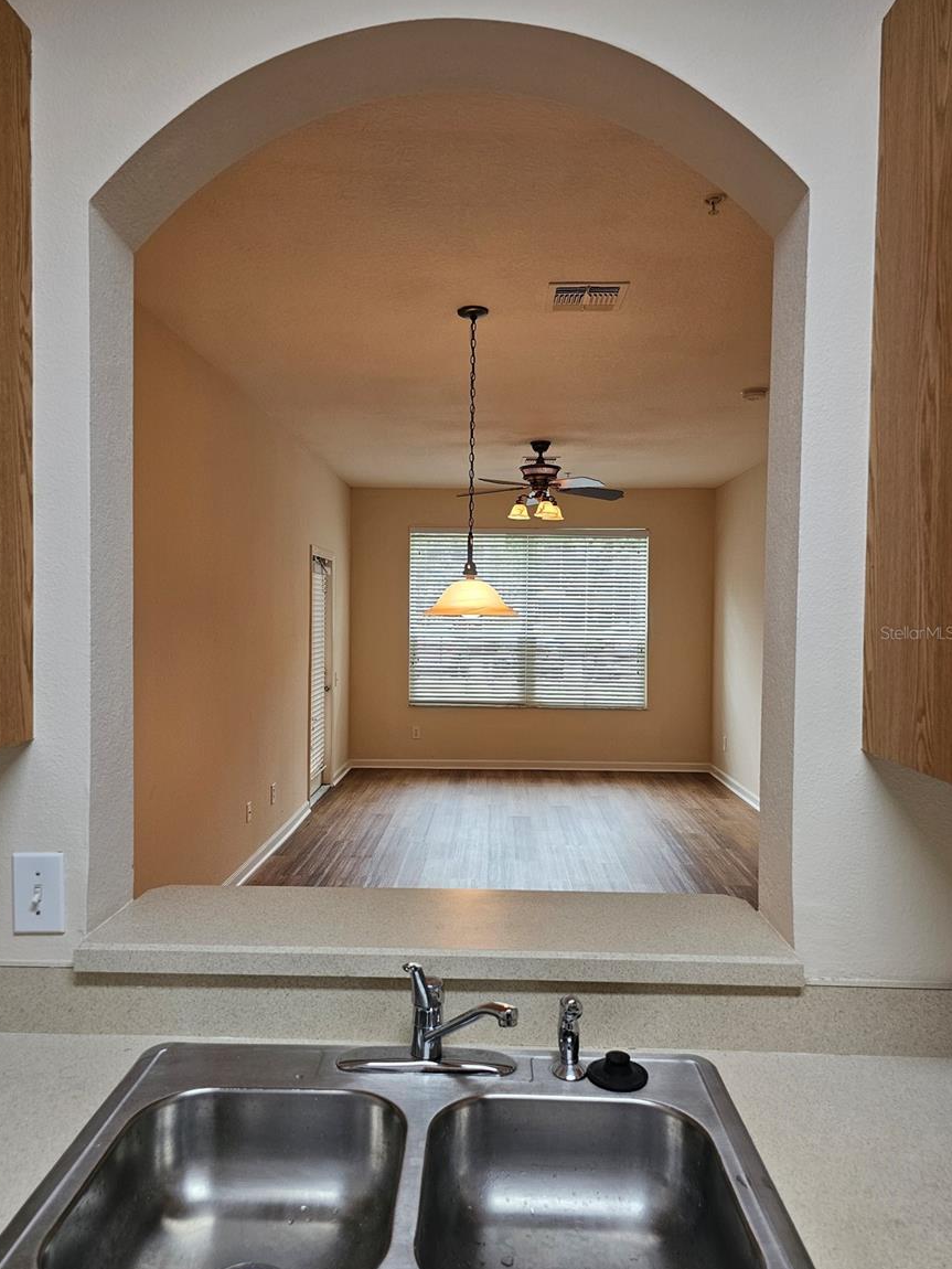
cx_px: 462
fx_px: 880
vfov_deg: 71.6
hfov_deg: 56.8
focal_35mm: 24
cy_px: 632
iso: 160
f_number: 1.7
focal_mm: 6.3
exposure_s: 1/120
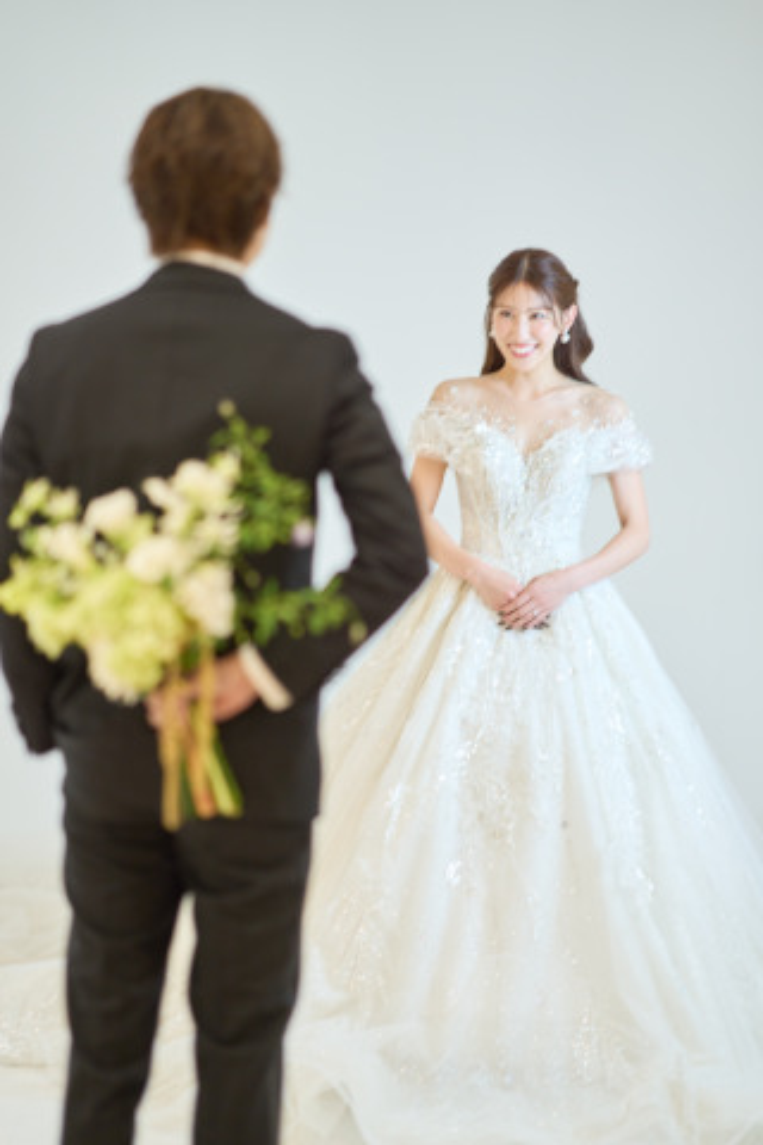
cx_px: 382
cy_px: 572
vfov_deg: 23.9
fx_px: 2702
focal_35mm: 85
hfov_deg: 16.1
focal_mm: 85
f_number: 1.4
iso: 200
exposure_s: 1/80
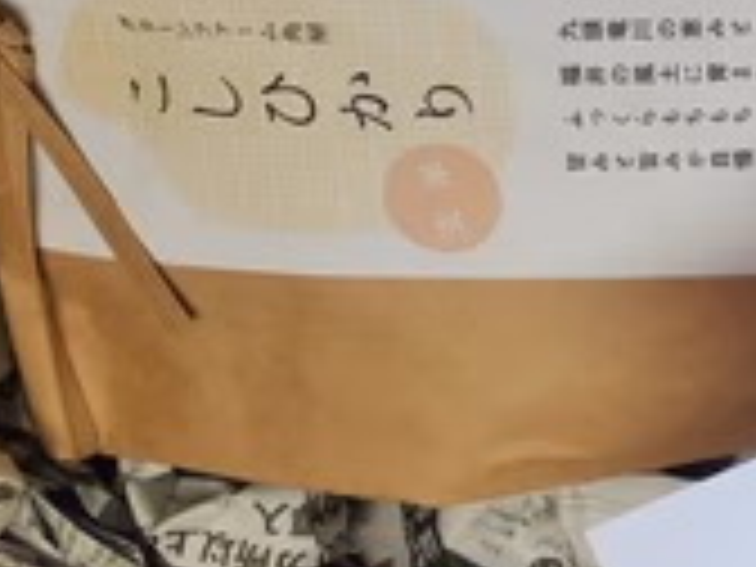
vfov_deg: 23.5
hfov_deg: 28.7
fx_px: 1354
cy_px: 162
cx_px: 801
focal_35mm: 62
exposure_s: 1/120
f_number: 2.4
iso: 100
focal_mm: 4.3
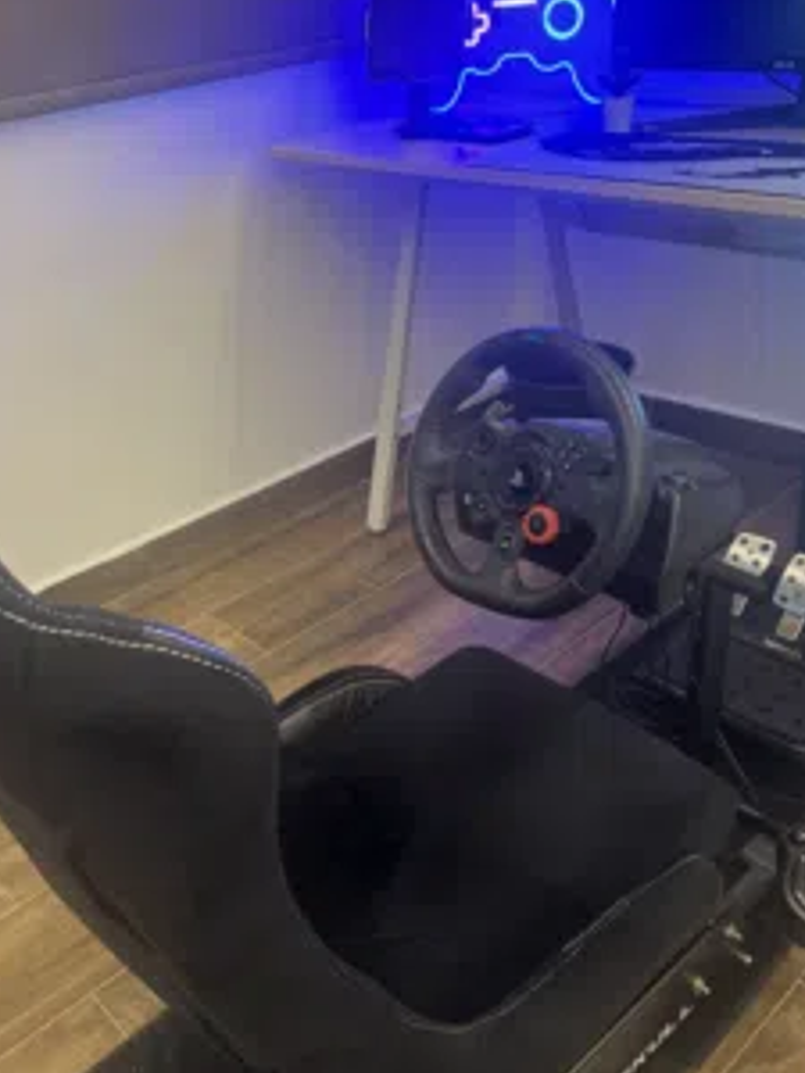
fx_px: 992
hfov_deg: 44.1
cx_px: 351
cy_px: 576
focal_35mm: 32
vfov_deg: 56.8
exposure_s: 1/50
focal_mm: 6.76
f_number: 1.78
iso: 500
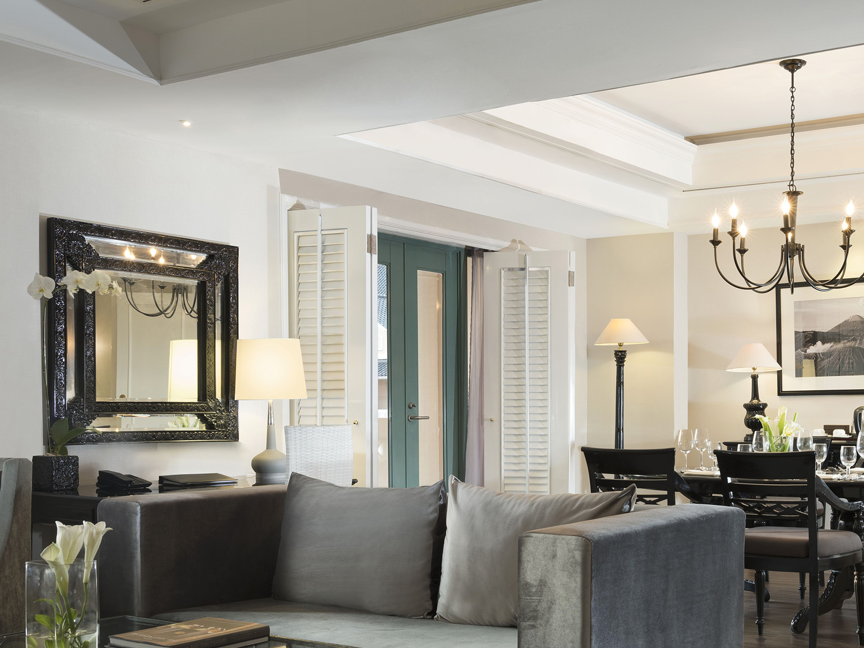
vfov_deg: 33.2
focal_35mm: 43
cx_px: 626
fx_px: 1073
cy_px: 444
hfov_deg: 42.8
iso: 250
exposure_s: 1/2
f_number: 11
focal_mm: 32
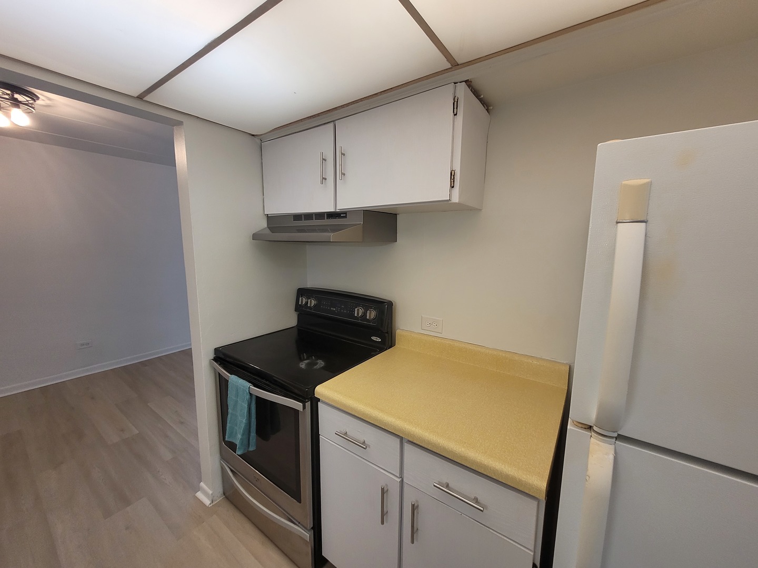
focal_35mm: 13
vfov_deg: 89.9
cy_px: 284
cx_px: 379
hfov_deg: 106.2
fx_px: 285
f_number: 2.2
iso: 125
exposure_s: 1/60
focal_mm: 1.74
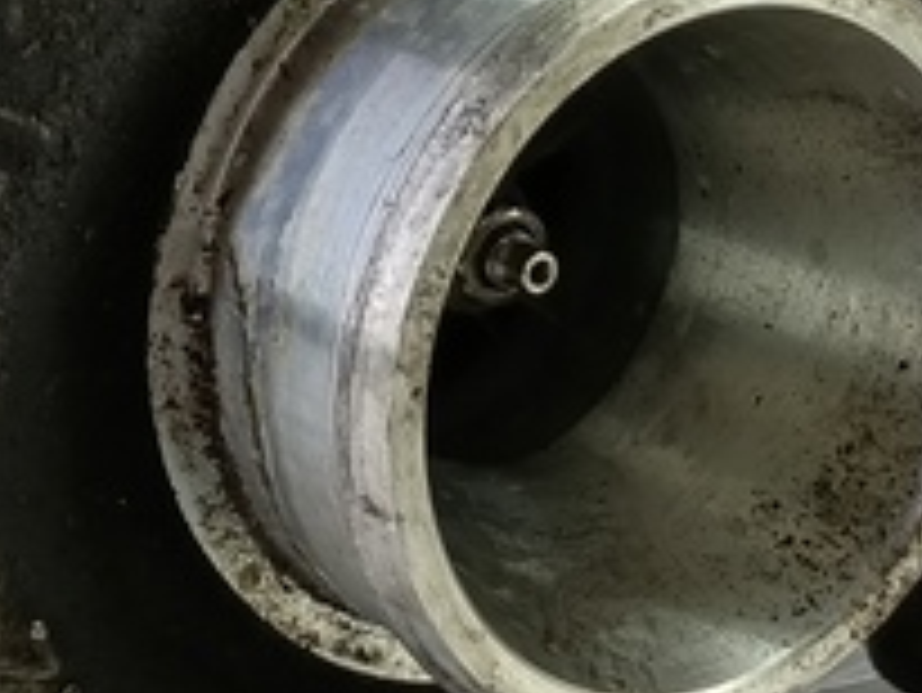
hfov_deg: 17.1
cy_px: 81
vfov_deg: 12.8
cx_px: 391
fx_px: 3065
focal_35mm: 115
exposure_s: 1/50
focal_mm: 4.11
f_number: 1.6
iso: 183
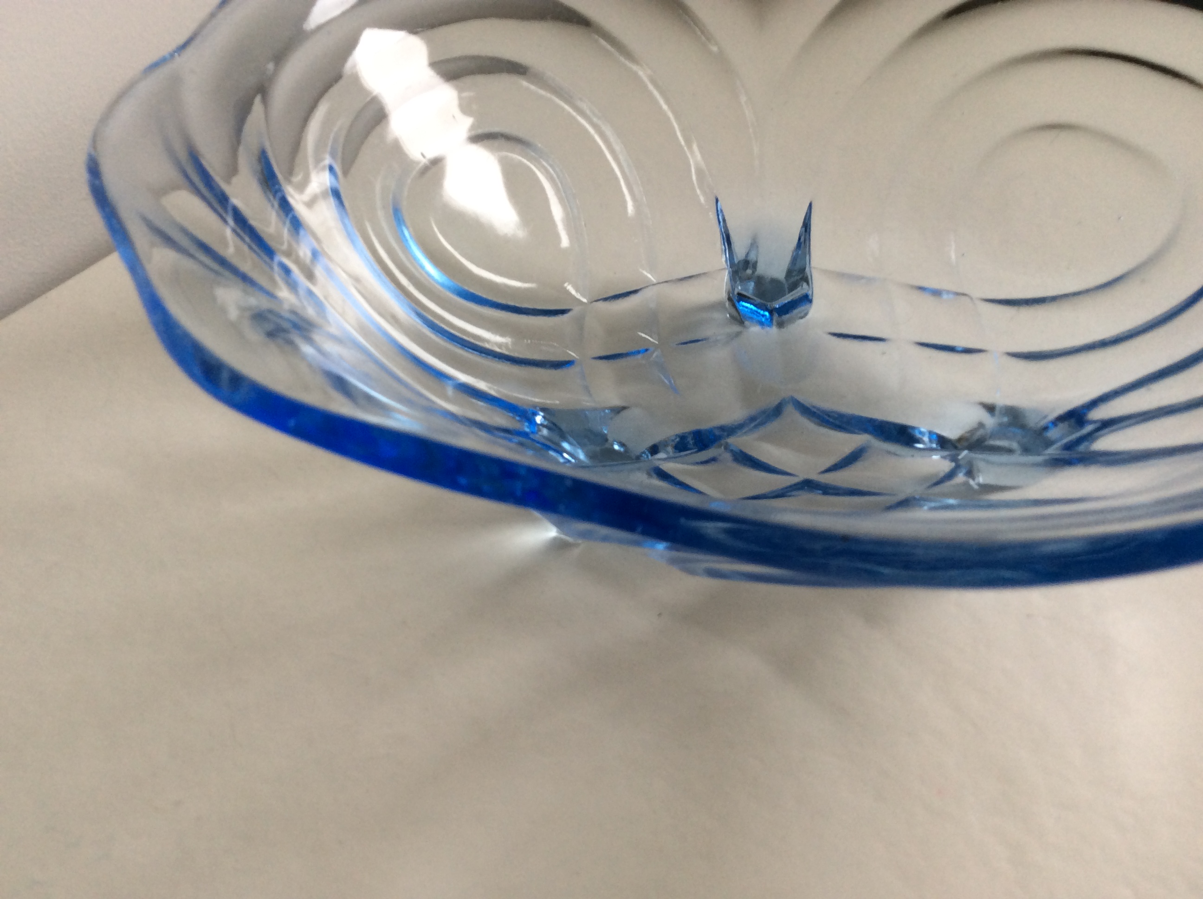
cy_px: 450
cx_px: 602
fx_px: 1110
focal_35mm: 32
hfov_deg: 56.9
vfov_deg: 44.1
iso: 40
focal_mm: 3.3
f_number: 2.4
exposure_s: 1/25
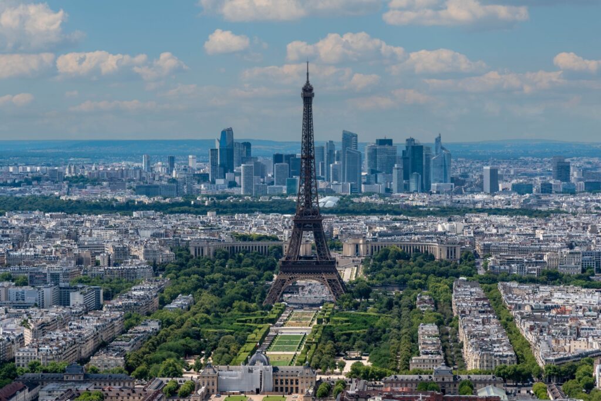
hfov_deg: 17.1
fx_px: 2004
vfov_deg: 11.4
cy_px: 200
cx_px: 300
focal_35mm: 120
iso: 320
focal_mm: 120
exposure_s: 1/800
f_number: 10
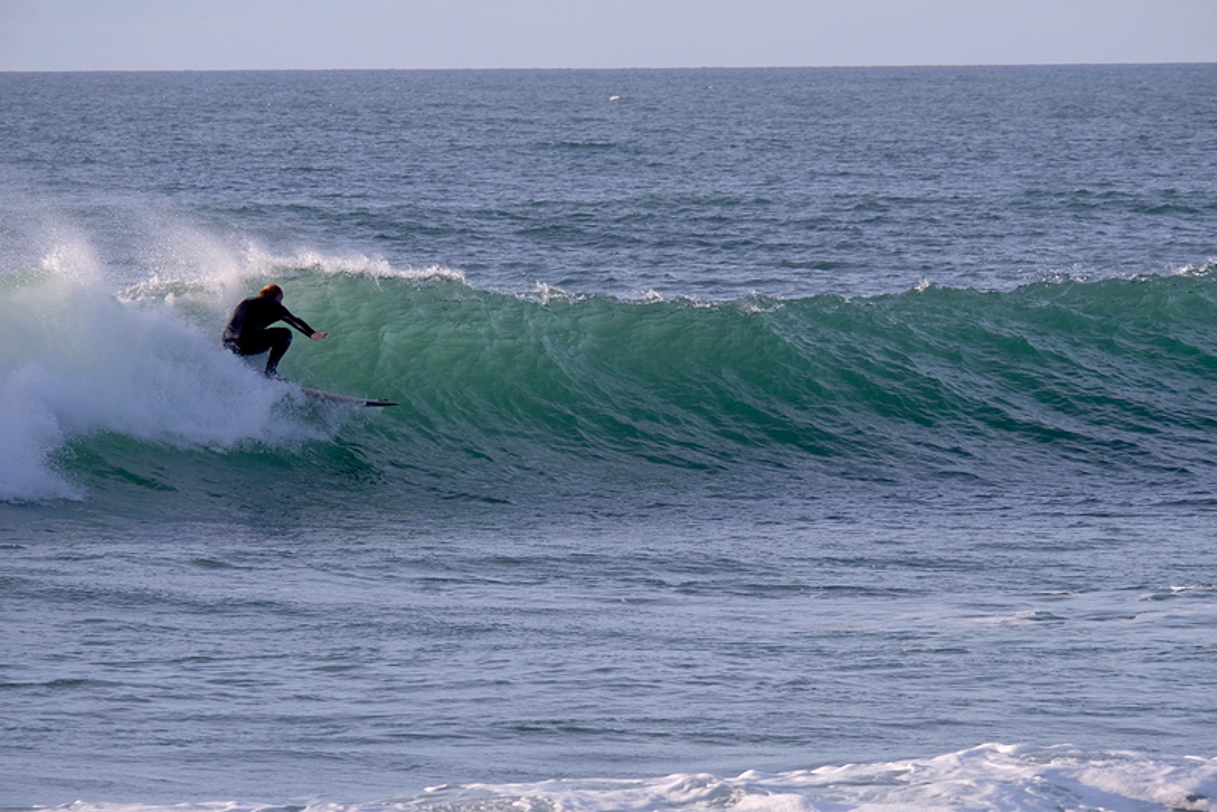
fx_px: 11664
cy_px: 406
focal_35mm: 345
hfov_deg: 6.0
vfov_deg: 4.0
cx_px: 608
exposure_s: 1/500
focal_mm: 230
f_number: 11
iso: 800
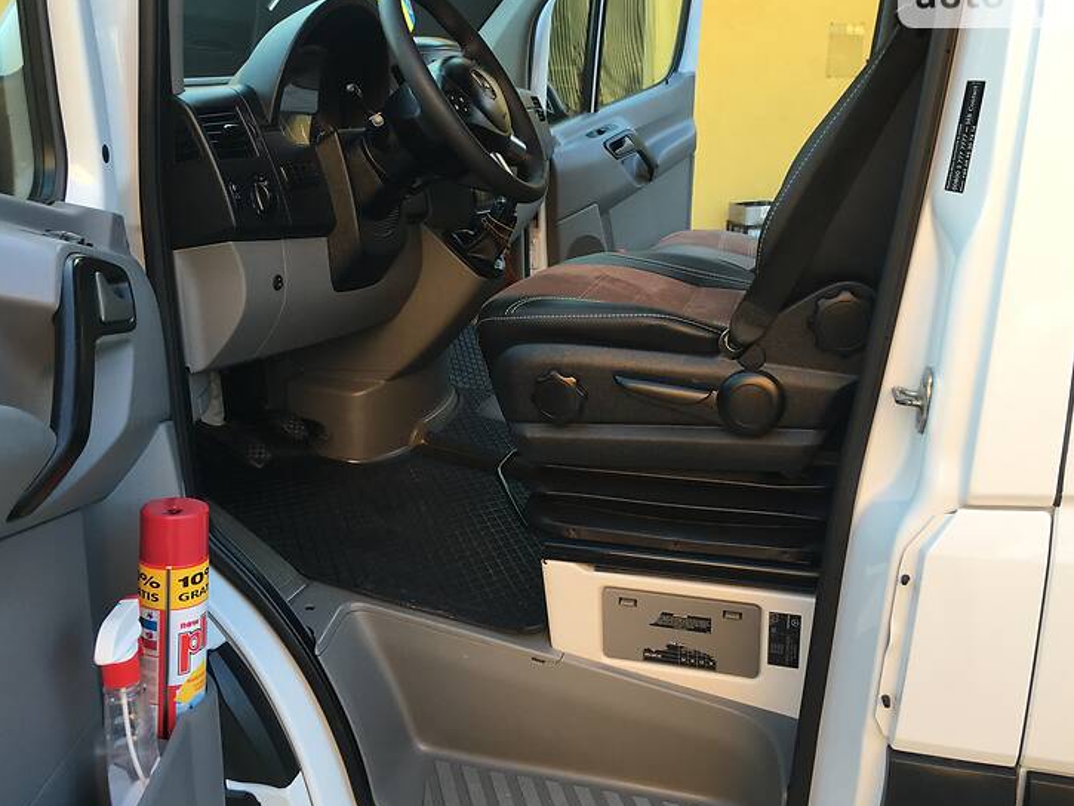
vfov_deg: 44.2
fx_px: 993
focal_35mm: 32
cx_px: 541
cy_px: 391
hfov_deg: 56.8
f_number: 2.2
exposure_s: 1/100
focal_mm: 4.2
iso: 40
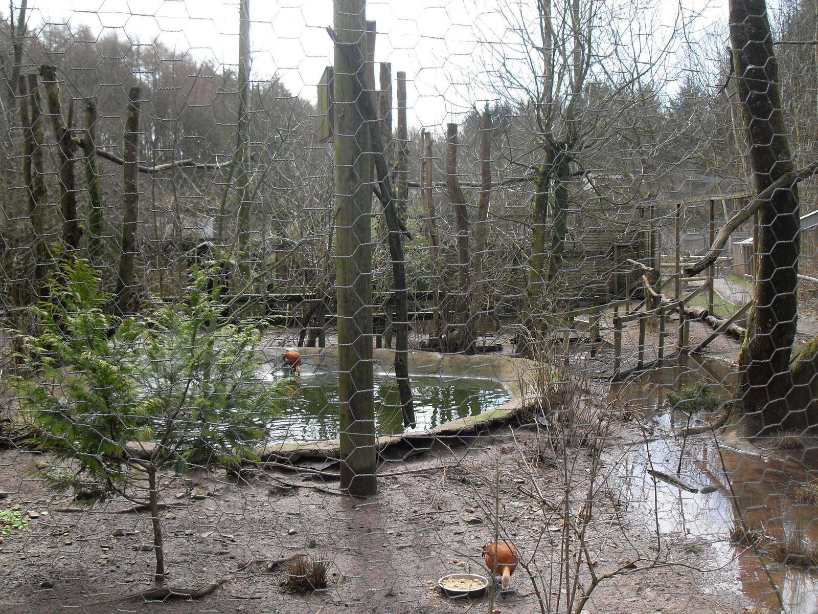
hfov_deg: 50.1
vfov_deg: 38.7
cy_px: 307
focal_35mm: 37
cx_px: 409
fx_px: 874
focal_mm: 6.3
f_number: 2.8
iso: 80
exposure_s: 1/350
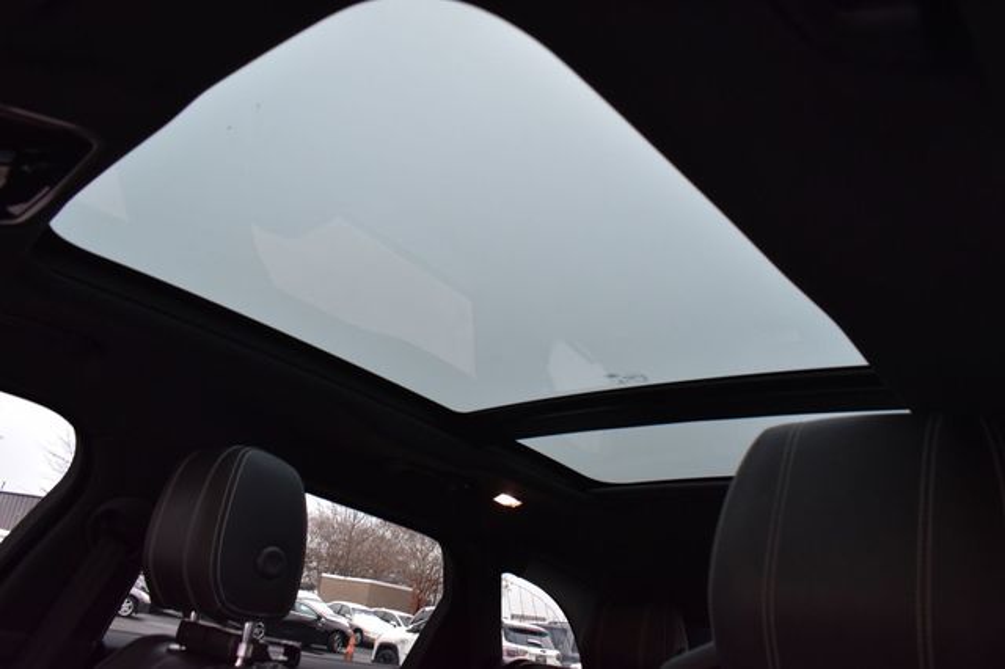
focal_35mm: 27
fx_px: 753
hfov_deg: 67.4
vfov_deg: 47.9
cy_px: 334
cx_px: 502
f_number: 6.3
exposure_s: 1/15
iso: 1250
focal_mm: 18
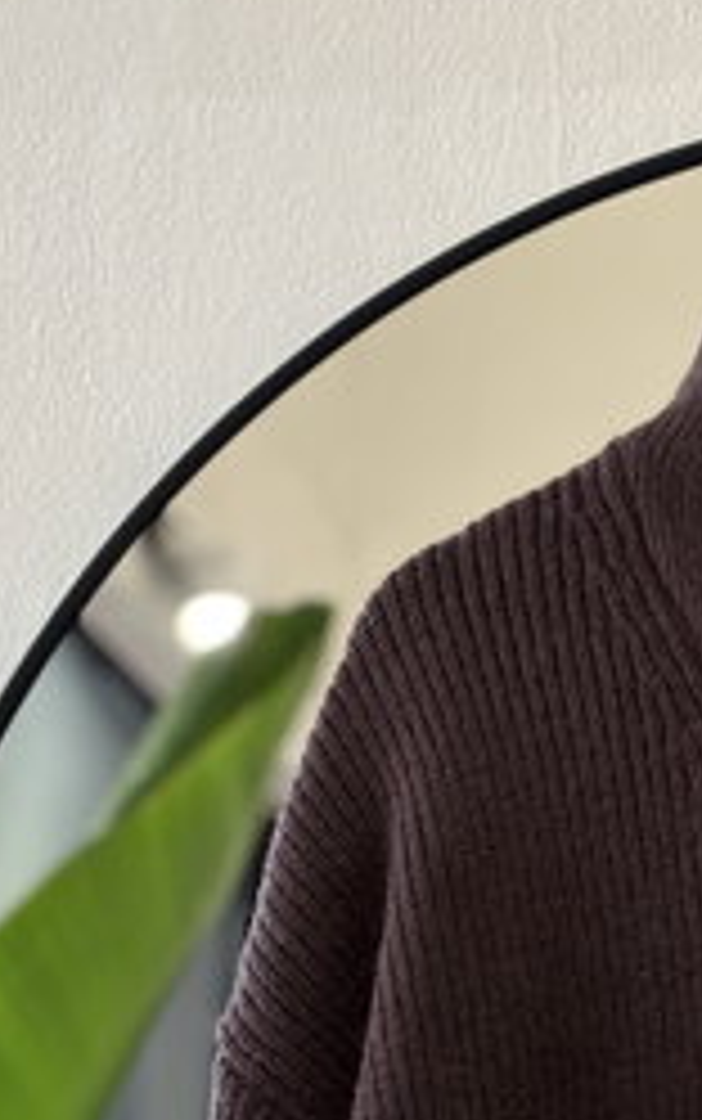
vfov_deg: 17.4
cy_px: 1023
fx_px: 3606
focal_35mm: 118
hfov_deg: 11.1
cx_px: 639
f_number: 1.6
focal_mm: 5.96
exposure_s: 1/50
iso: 100
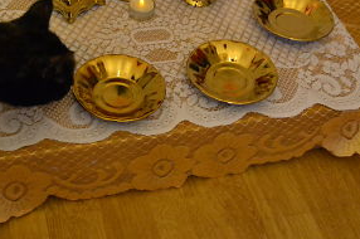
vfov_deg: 18.2
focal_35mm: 73
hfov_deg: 27.5
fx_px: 730
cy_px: 9
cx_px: 115
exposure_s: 1/40
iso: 3200
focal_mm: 23
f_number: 3.8
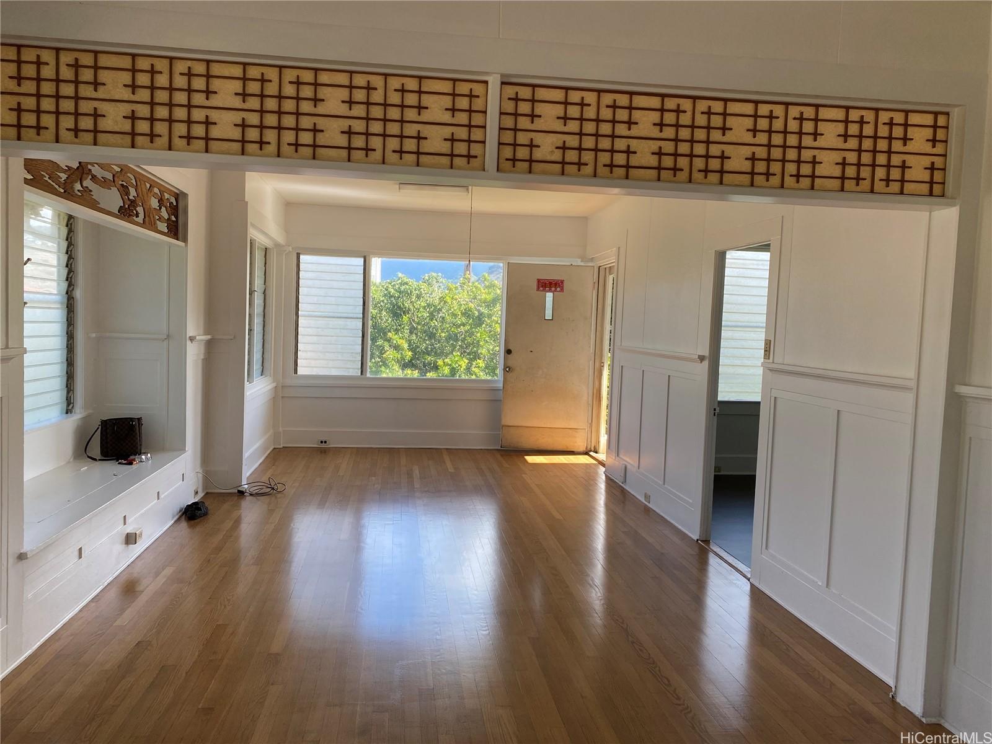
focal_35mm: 26
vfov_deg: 53.1
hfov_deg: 67.3
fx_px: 745
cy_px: 372
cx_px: 496
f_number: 1.8
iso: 32
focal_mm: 4.25
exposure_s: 1/219
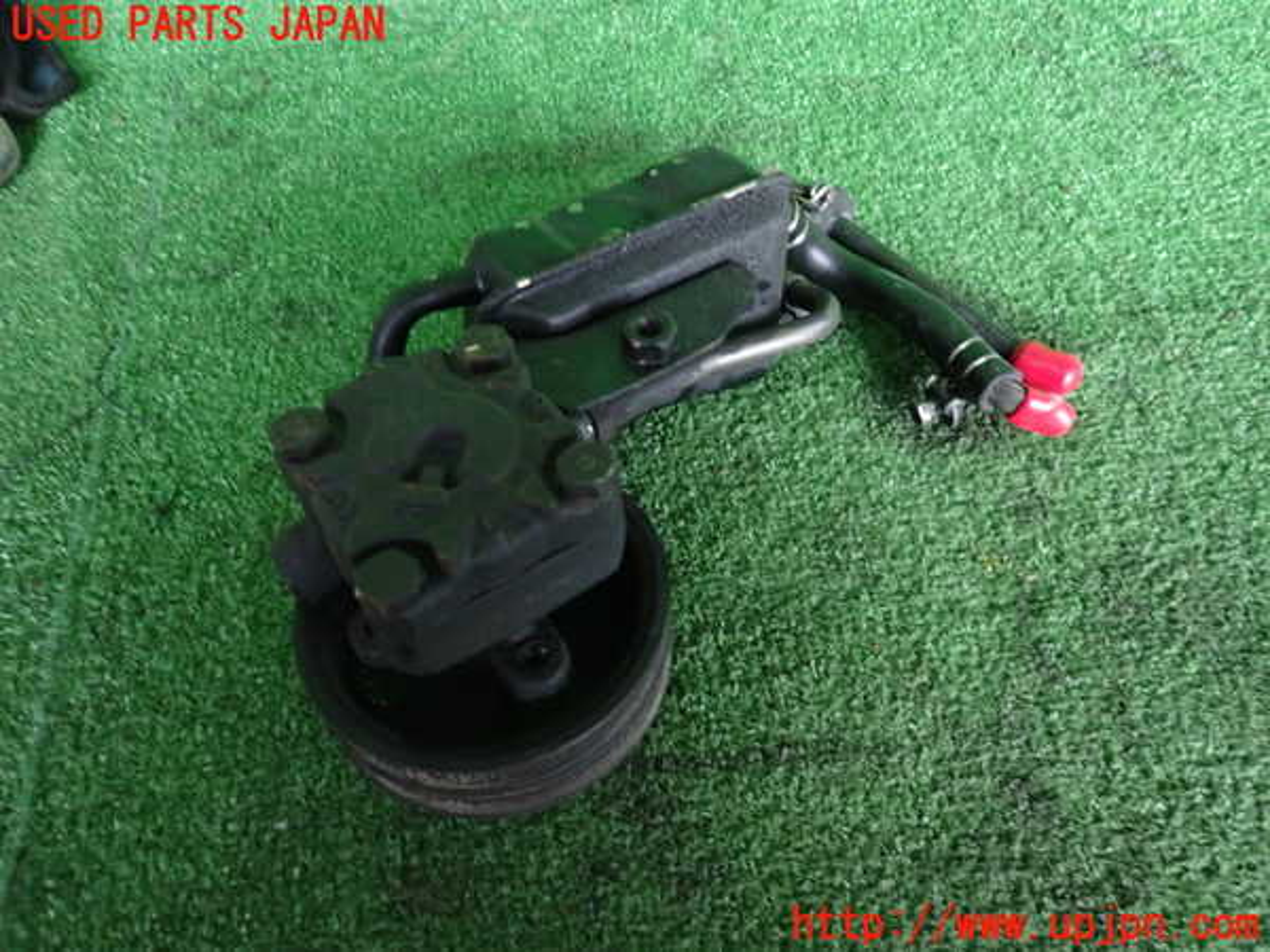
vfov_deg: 54.9
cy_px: 476
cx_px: 635
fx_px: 917
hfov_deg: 69.4
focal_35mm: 25
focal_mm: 4.5
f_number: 2
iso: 400
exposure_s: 1/30
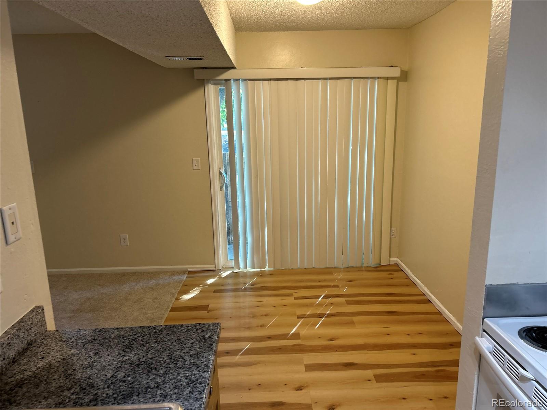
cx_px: 274
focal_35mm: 26
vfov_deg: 53.1
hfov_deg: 67.3
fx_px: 411
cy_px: 205
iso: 100
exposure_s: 1/60
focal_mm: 5.7
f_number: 1.5
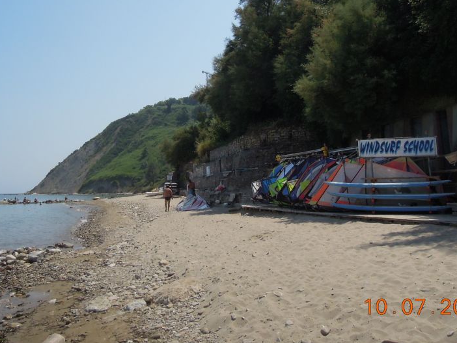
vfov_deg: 40.1
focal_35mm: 35
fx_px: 462
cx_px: 189
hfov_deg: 52.4
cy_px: 109
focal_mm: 4.3
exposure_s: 1/1250
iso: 160
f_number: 5.6
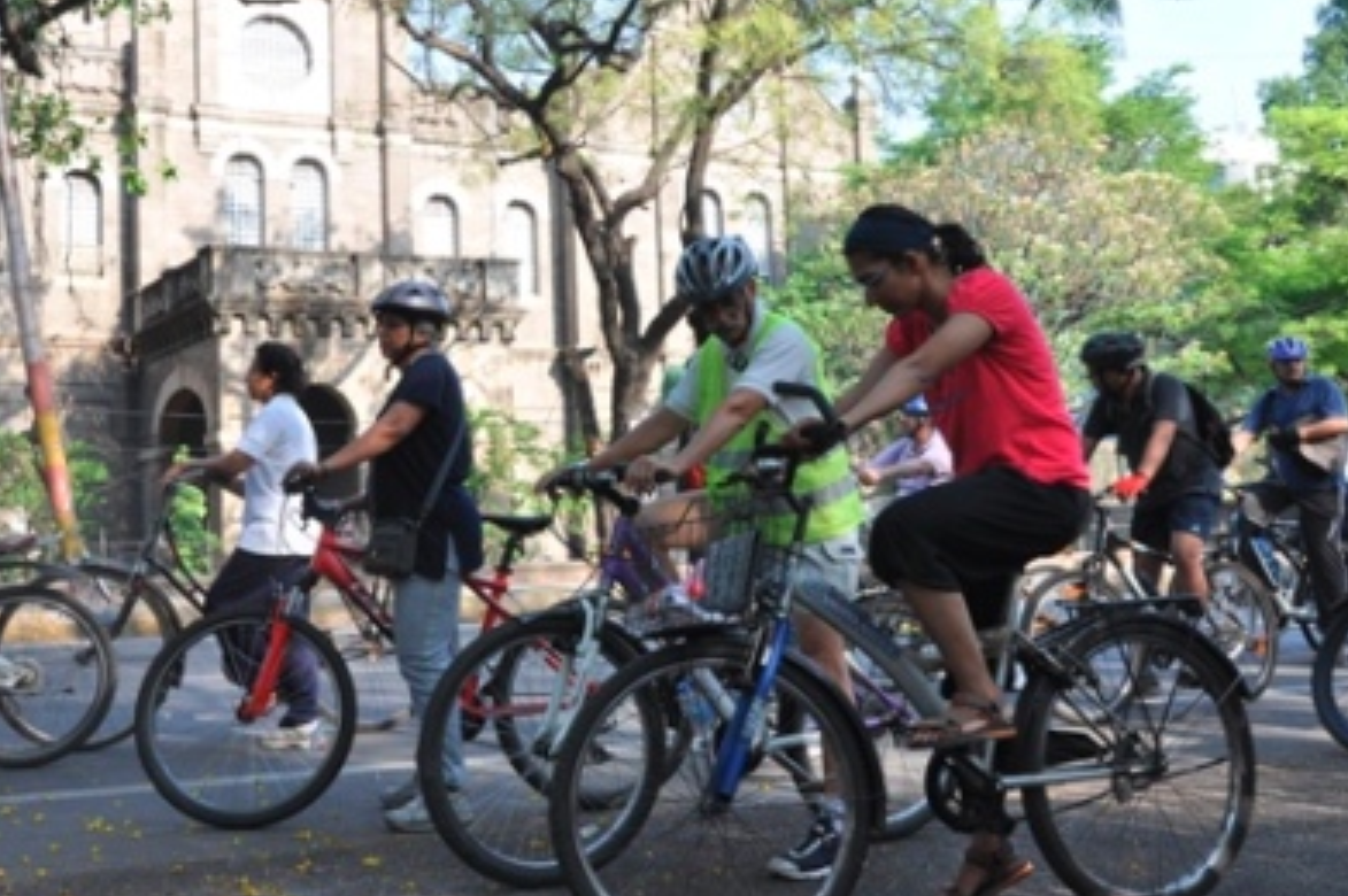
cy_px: 400
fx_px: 1721
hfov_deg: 42.7
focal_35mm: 46
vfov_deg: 29.2
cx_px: 583
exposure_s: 1/200
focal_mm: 24
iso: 400
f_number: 7.1
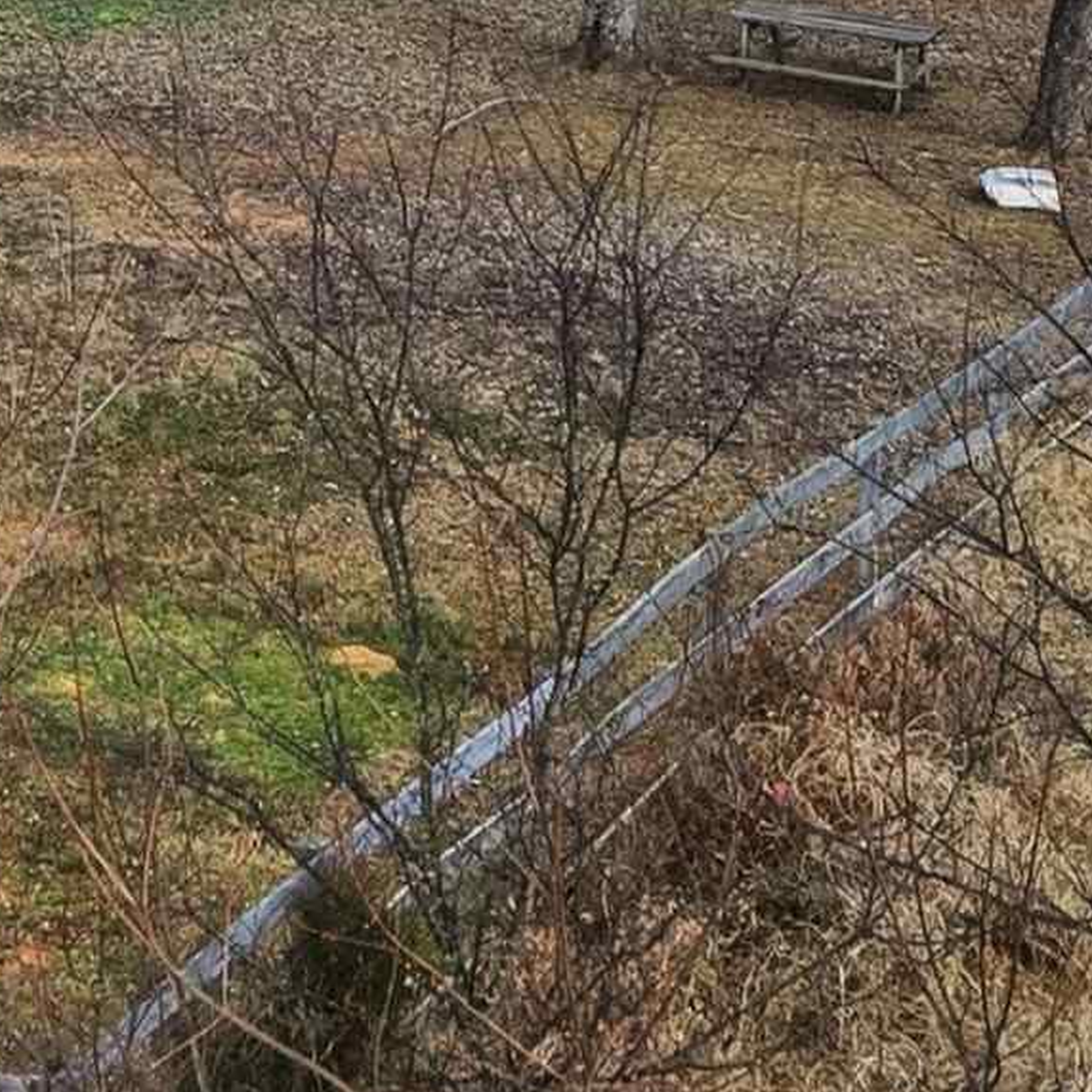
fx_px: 4069
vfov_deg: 14.7
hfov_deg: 14.8
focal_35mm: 114
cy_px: -263
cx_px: -212
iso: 230
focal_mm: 8.7
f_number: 1.8
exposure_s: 1/4000
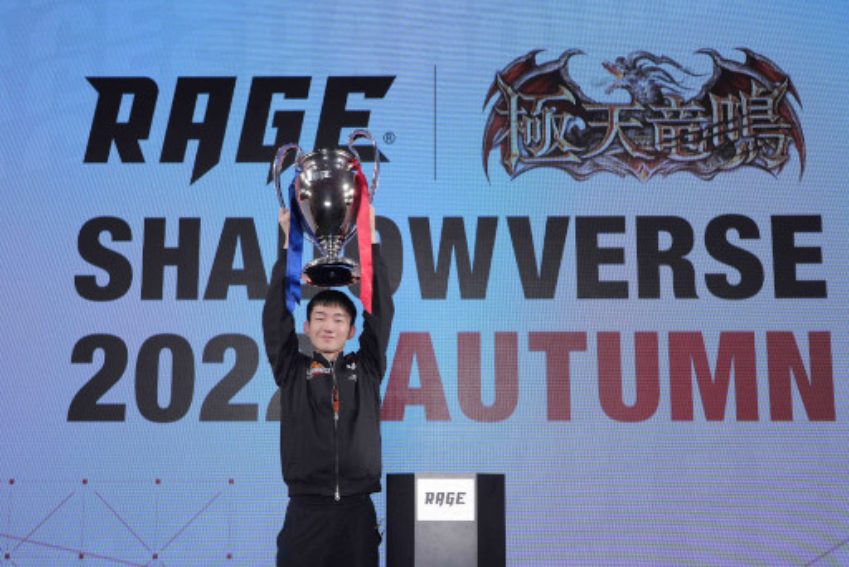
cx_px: 424
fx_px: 1038
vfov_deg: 30.6
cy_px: 284
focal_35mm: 44
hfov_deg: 44.5
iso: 1000
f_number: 8
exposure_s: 1/200
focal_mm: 44
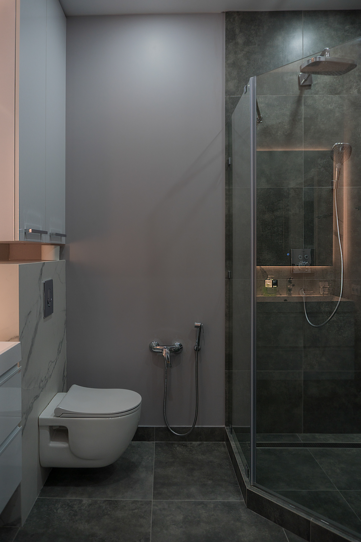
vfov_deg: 73.7
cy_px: 271
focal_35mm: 24
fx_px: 361
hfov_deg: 53.1
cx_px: 180
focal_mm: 16
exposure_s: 1/25
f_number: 3.5
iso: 100
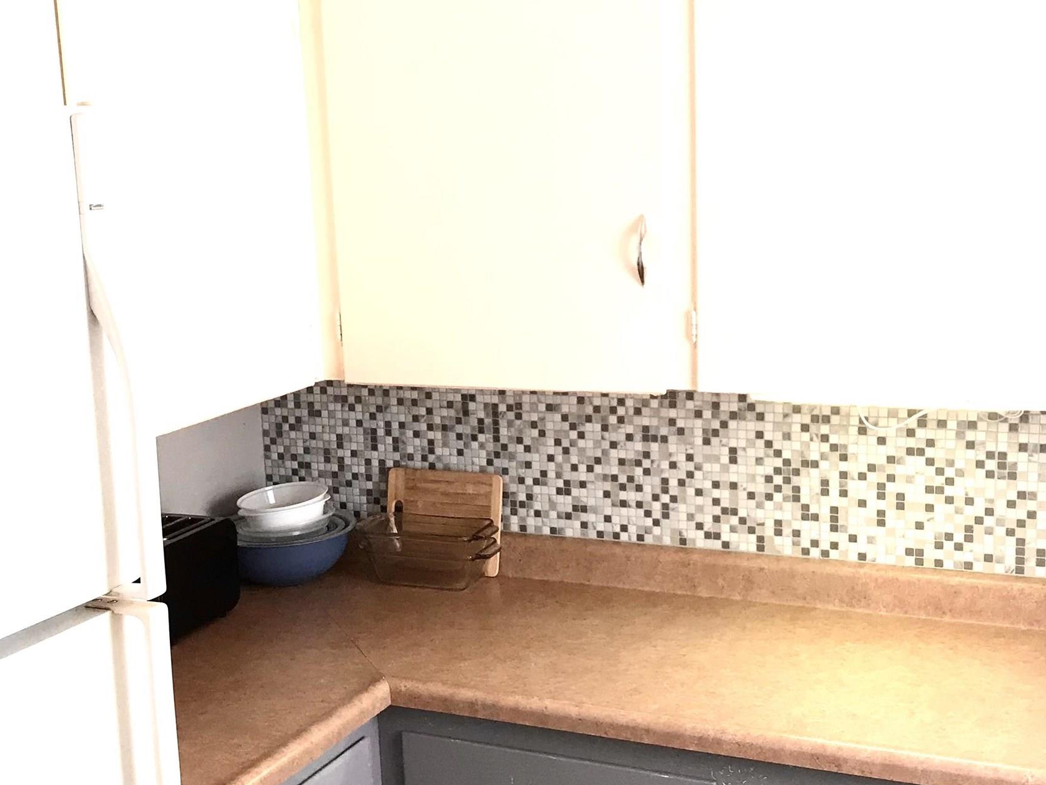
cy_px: 471
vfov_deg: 28.5
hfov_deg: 37.4
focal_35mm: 51
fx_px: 1541
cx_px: 433
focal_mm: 3.99
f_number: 1.8
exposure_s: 1/40
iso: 25
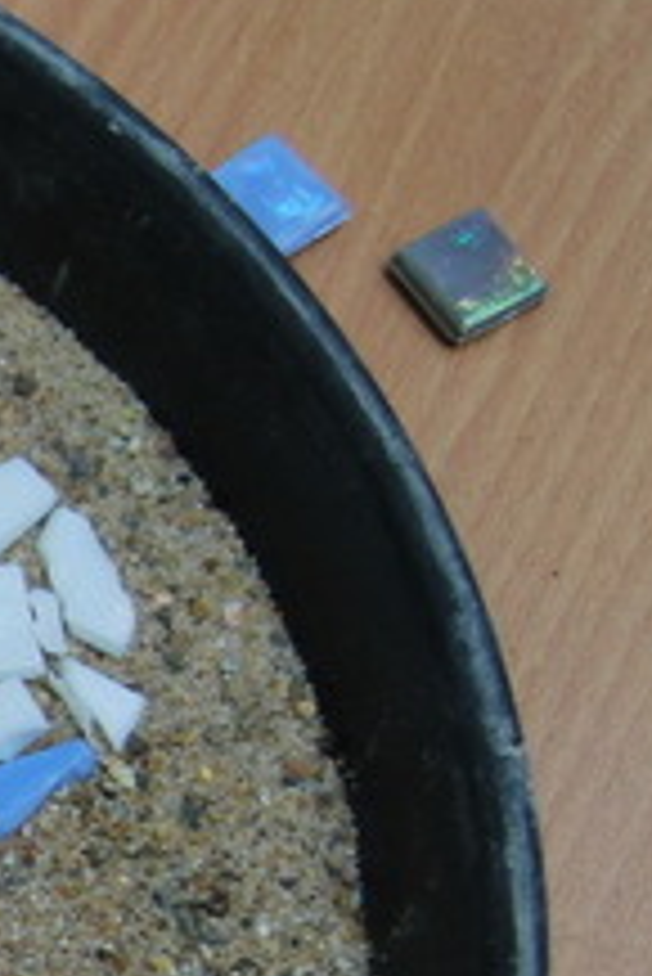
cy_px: 1066
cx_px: -737
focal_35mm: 172
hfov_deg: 7.6
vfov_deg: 11.8
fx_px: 4661
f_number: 4.5
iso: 200
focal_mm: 31
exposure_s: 1/40
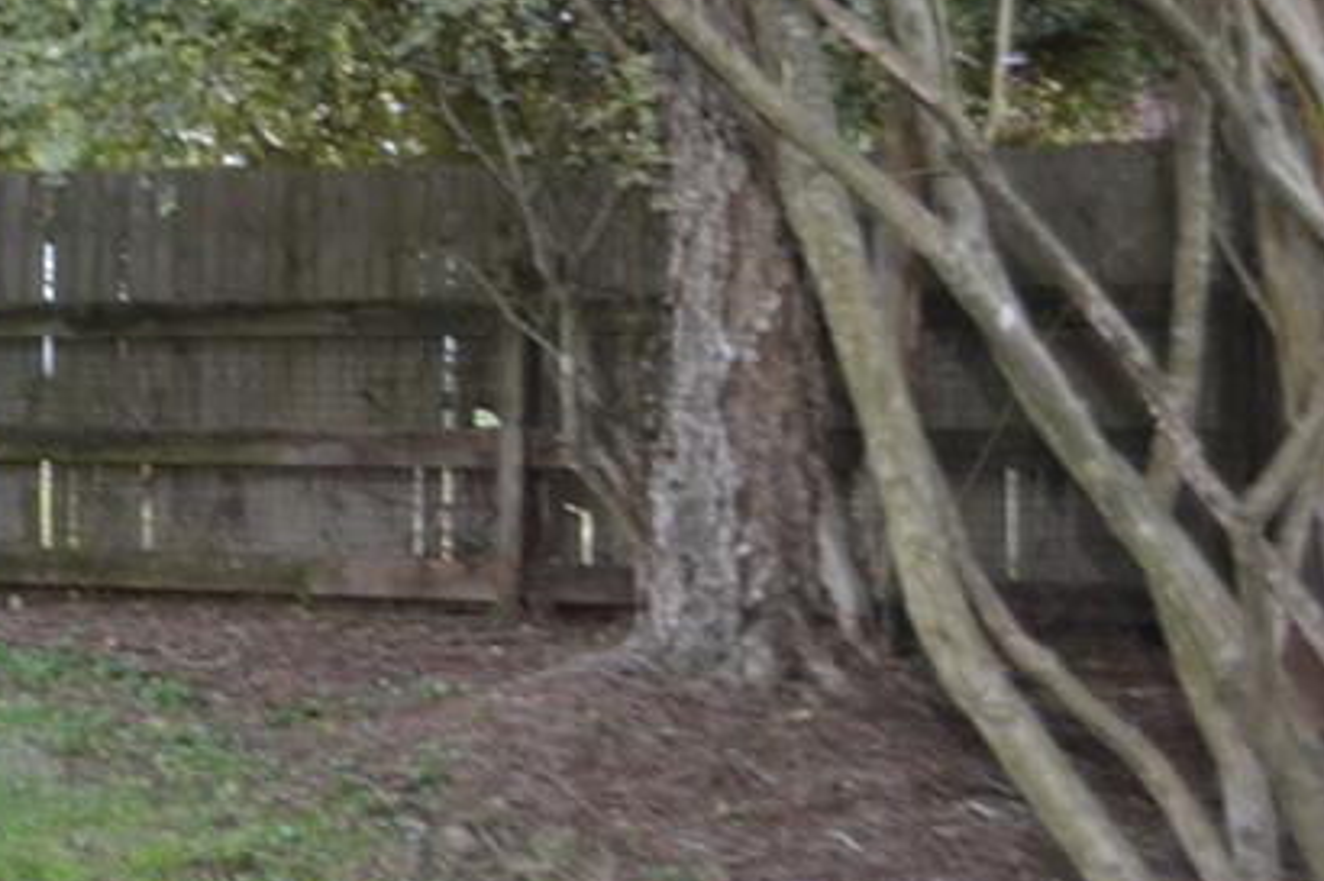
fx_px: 3308
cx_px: -252
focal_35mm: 90
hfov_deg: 21.1
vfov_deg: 15.0
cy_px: 68
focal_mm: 24
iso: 1250
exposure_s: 1/60
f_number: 4
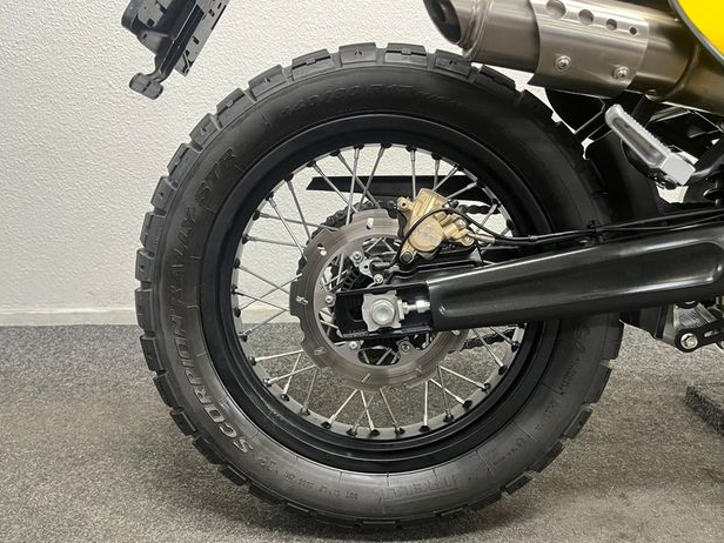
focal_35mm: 27
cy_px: 273
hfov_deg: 65.3
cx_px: 374
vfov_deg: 51.4
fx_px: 565
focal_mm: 5.1
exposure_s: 1/50
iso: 320
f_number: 1.6
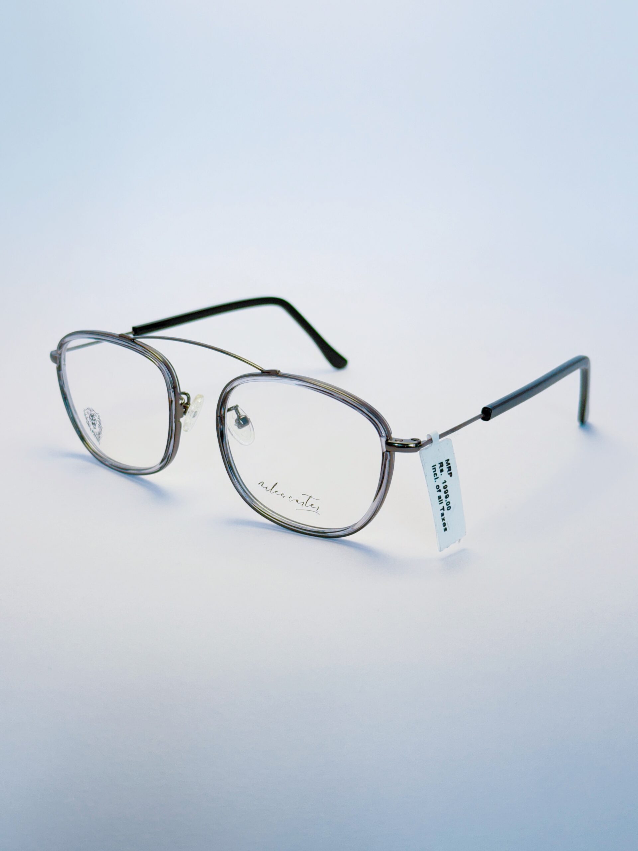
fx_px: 1180
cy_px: 426
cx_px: 319
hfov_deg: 30.3
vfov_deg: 39.7
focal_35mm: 48
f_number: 1.78
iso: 50
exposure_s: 1/100
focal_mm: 6.76
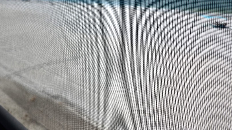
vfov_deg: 35.4
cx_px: 85
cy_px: 24
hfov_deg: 60.1
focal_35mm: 32
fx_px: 197
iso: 64
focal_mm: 6.3
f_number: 1.7
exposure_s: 1/7944
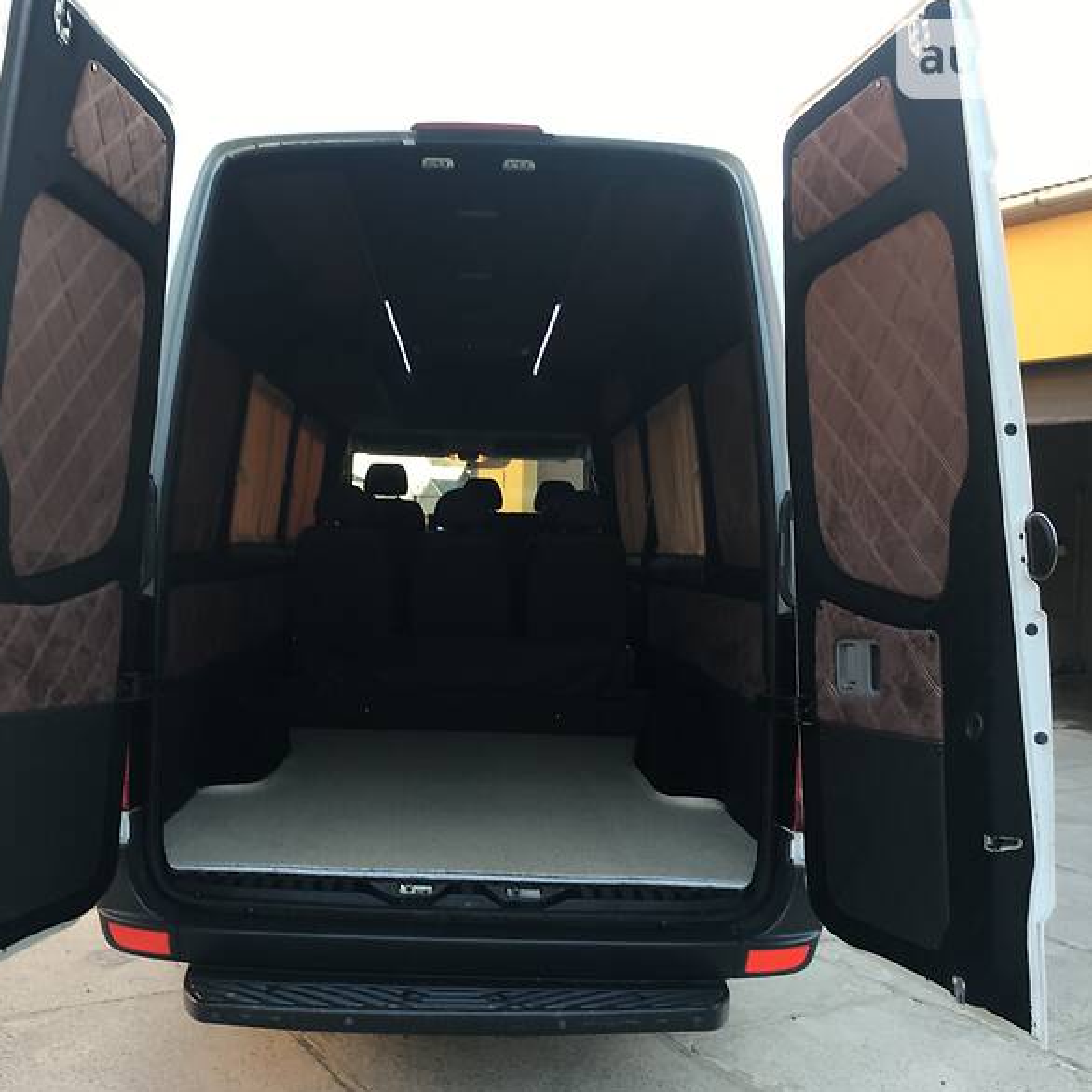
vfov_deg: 47.2
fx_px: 1249
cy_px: 555
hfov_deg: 47.0
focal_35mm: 35
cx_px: 447
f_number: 2.2
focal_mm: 4.2
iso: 40
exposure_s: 1/100
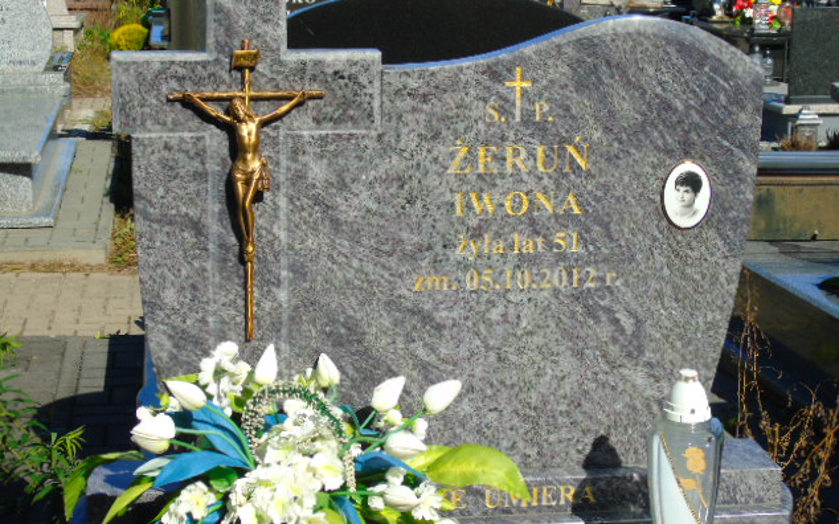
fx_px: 1737
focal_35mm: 76
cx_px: 422
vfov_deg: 17.2
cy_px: 253
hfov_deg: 27.1
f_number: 4.7
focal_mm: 13
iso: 80
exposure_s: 1/640
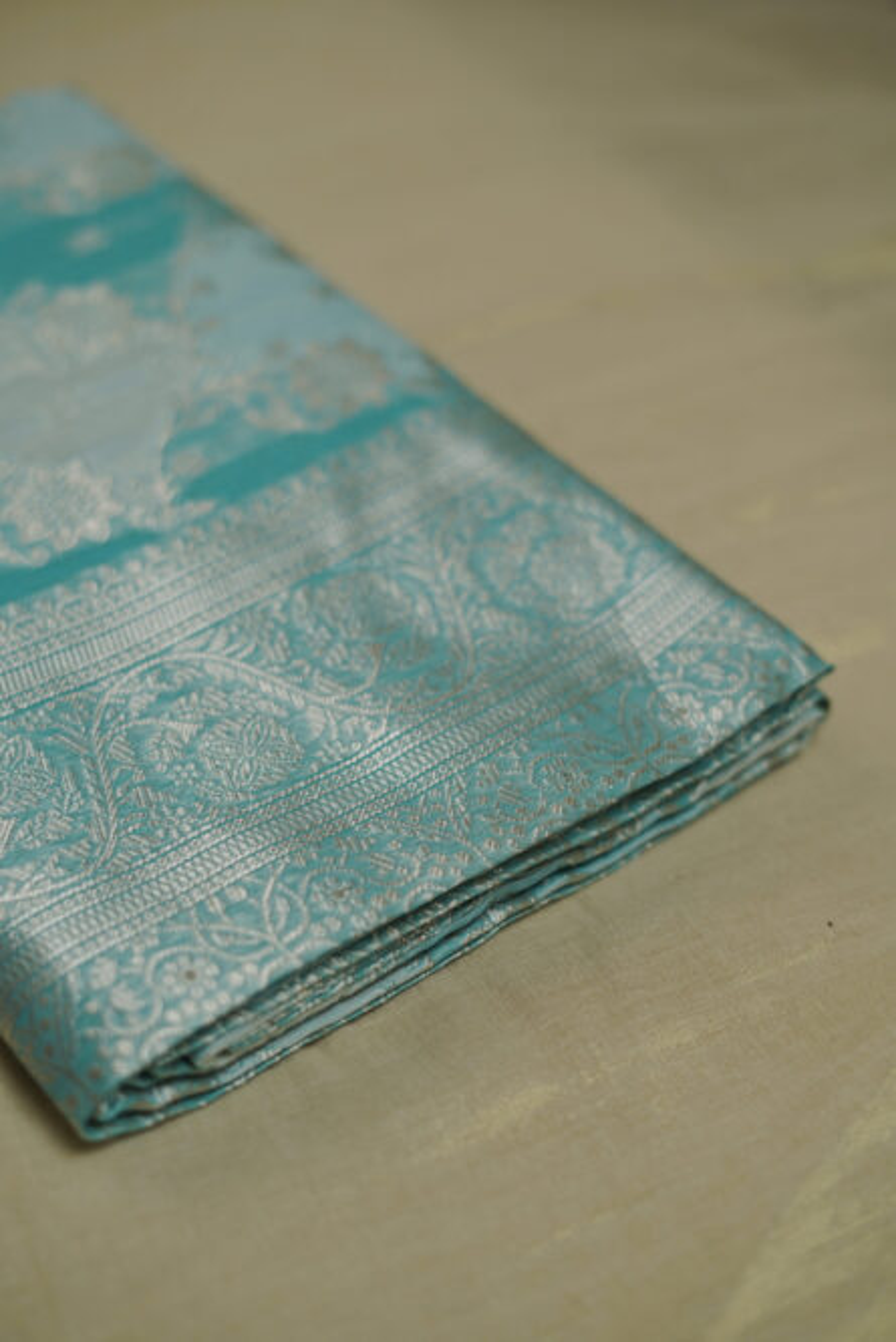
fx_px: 1866
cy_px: 671
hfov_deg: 27.0
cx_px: 448
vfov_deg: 39.6
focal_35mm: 50
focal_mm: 50
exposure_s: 1/125
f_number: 2.5
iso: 400
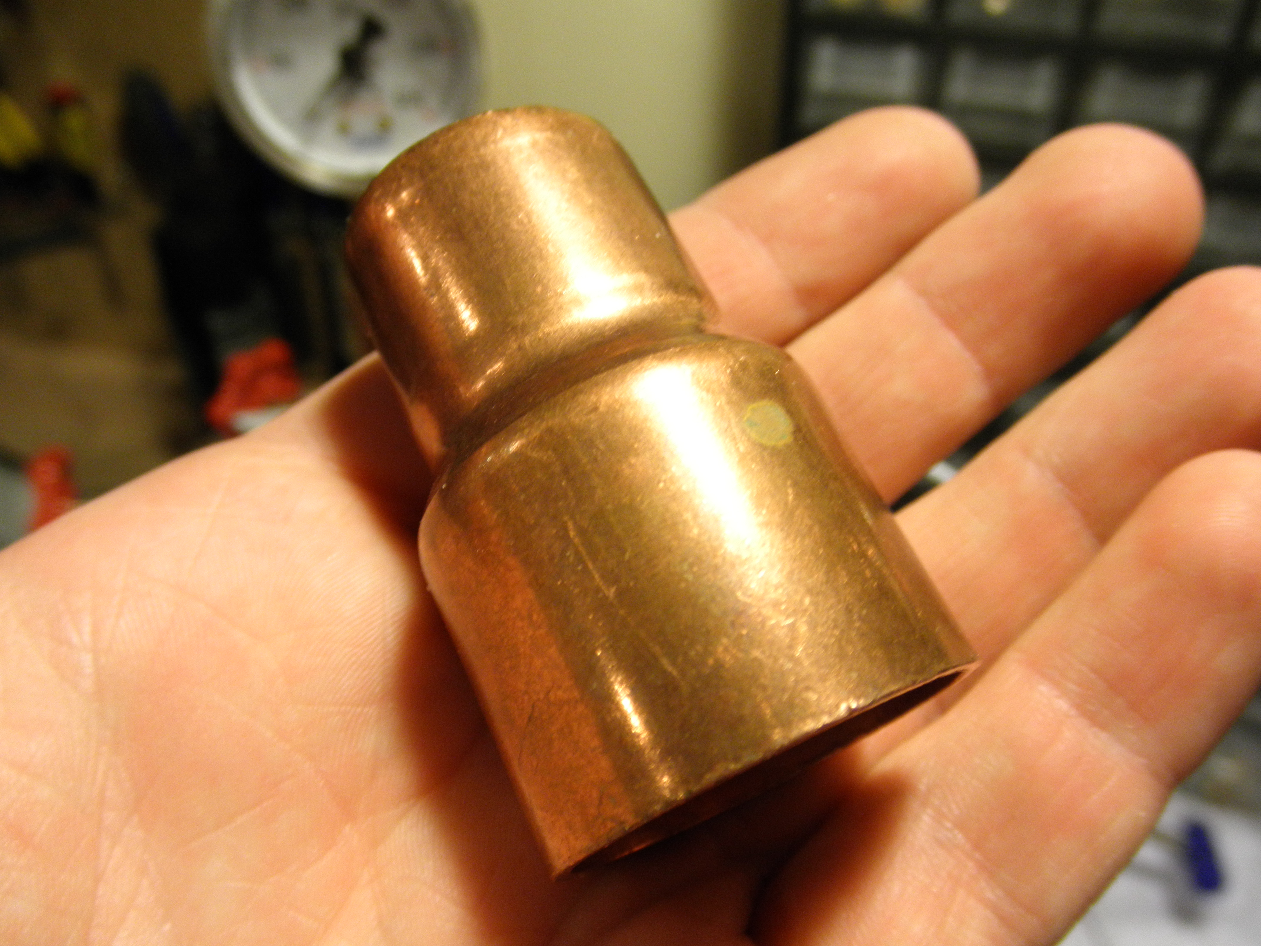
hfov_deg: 63.4
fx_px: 1020
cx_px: 630
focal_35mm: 28
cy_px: 473
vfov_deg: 49.7
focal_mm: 5
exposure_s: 1/20
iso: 200
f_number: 3
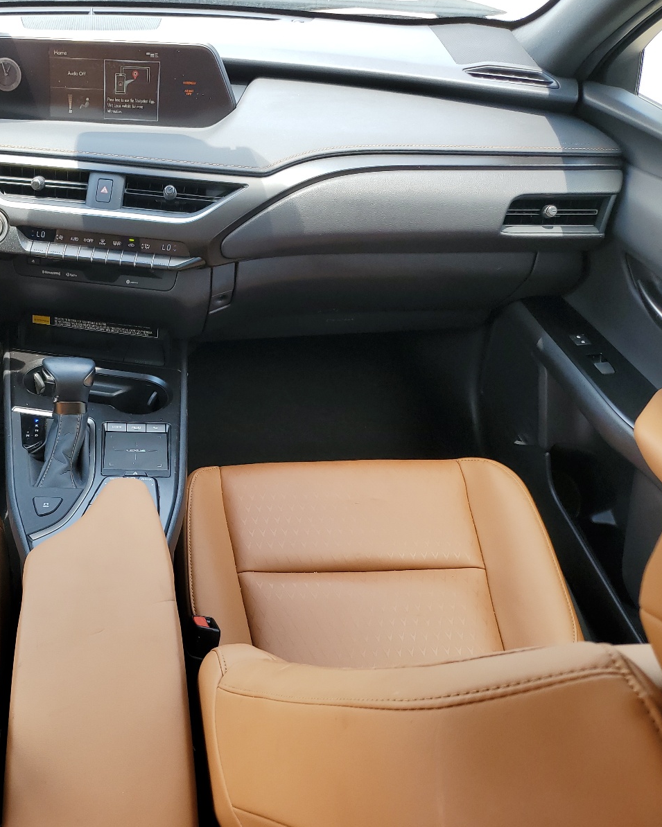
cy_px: 413
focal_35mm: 34
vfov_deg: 52.8
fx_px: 833
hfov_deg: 41.5
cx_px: 134
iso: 50
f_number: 1.5
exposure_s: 1/182
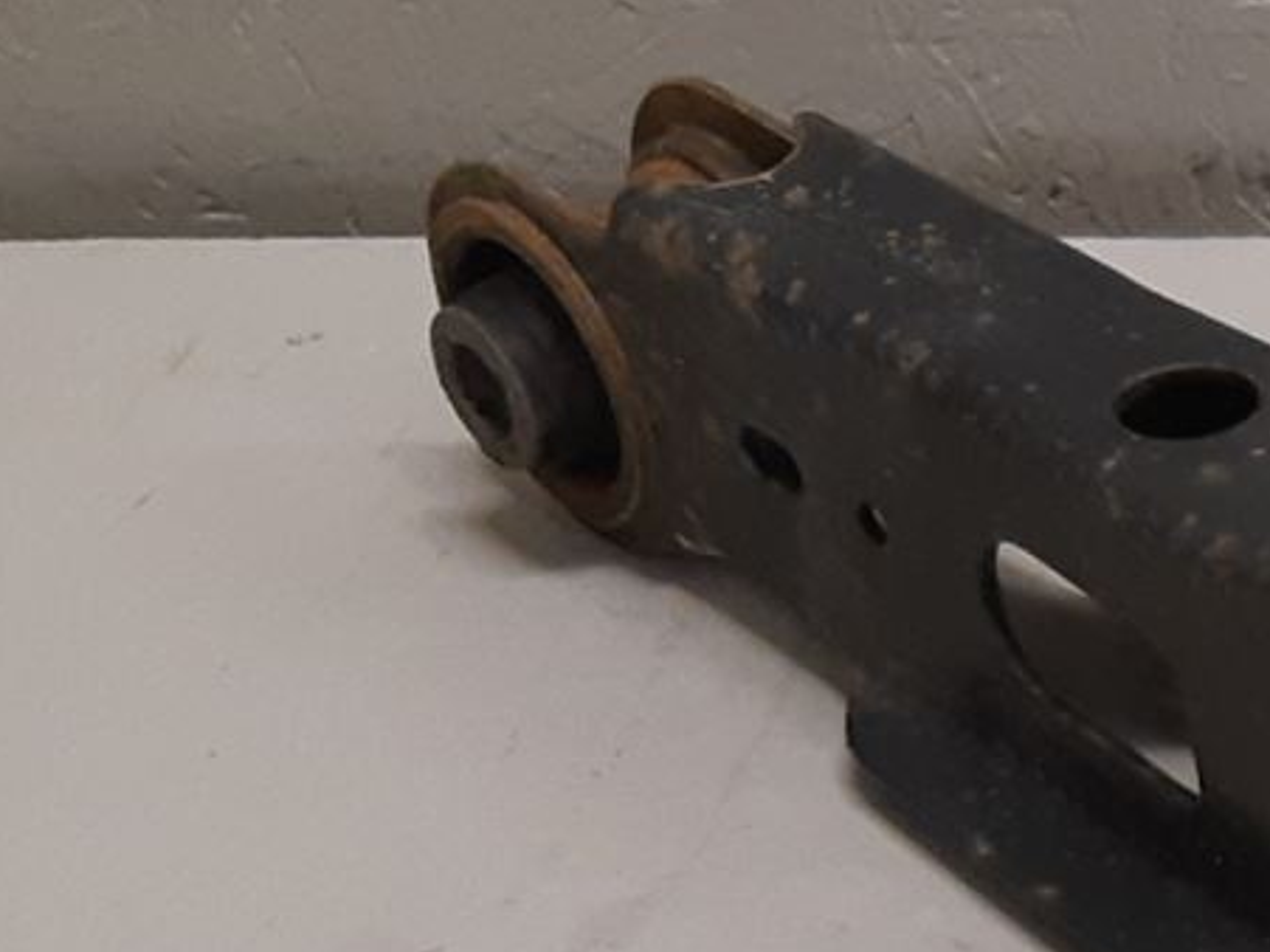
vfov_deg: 12.1
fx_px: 4328
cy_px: 1298
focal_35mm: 118
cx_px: 2284
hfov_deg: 14.6
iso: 160
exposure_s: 1/50
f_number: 1.7
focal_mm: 3.93
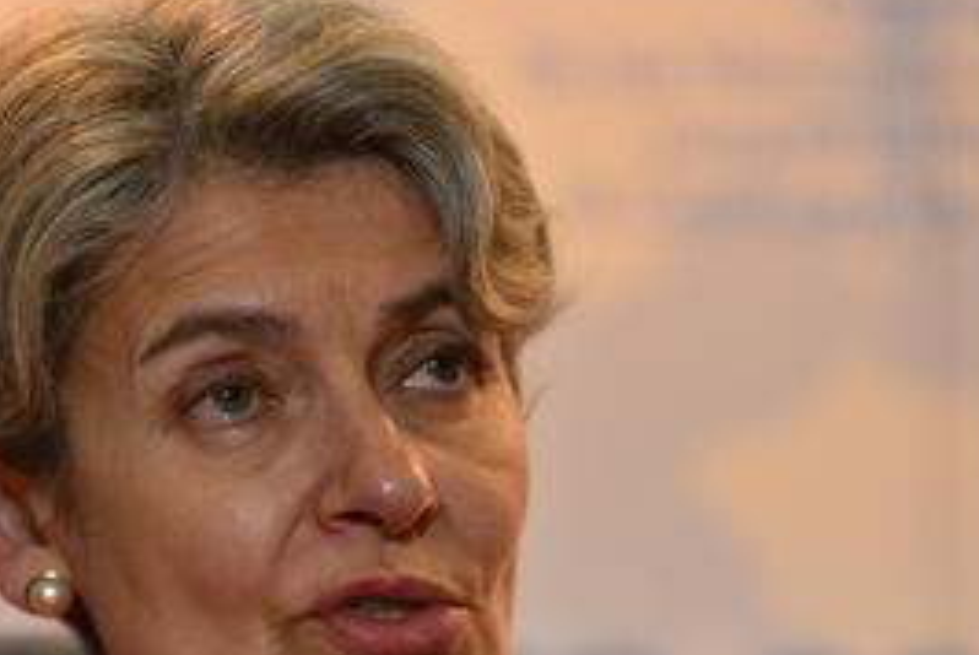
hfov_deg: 6.8
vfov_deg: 4.6
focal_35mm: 301
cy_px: 445
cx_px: 298
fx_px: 8194
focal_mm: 160
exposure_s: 1/500
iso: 1600
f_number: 2.8
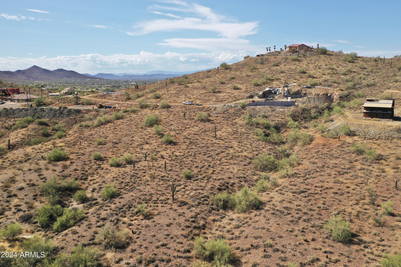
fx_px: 312
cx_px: 200
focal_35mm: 28
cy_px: 134
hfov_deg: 65.5
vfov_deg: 46.4
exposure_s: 1/320
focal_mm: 10.26
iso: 100
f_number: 5
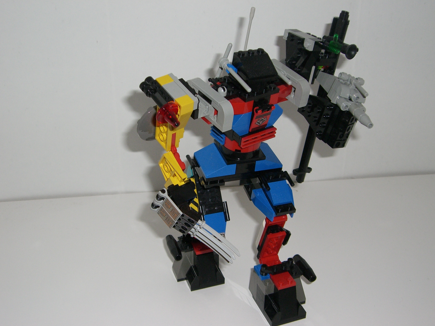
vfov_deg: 29.7
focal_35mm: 49
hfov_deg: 38.9
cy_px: 166
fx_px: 616
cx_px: 225
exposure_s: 1/60
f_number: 3
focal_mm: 7.6
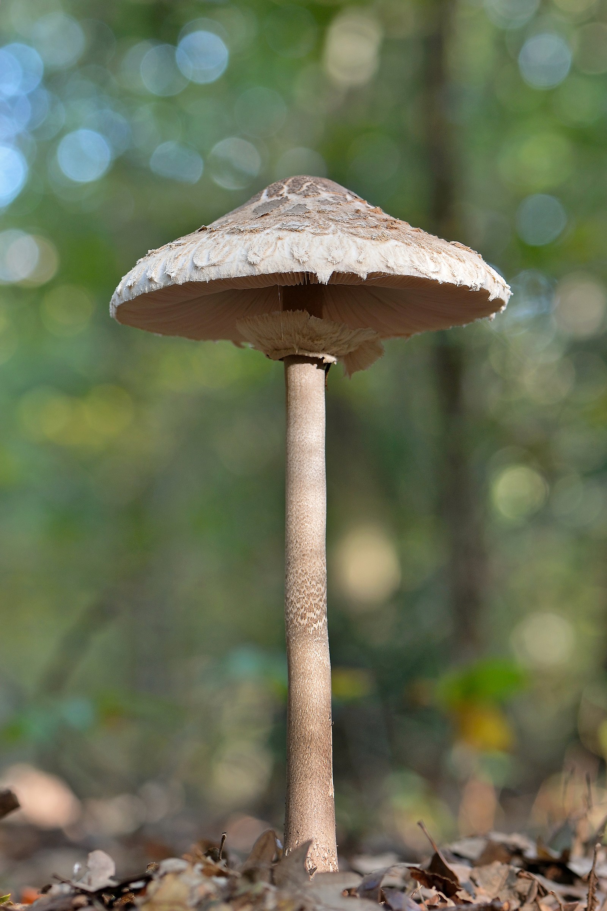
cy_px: 456
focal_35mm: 158
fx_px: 3983
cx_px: 304
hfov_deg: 8.7
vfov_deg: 13.0
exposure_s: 1/3
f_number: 7.1
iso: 100
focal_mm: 105
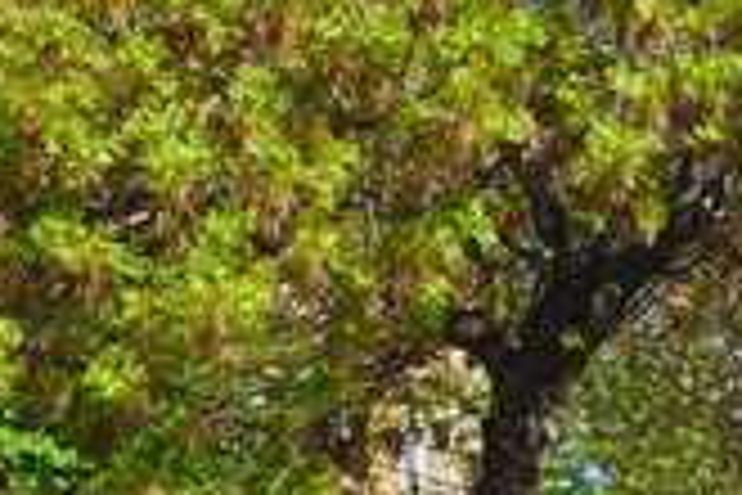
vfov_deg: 2.9
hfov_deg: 4.3
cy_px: 722
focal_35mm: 472
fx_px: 9728
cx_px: 1524
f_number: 10
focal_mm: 40
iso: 200
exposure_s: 1/400
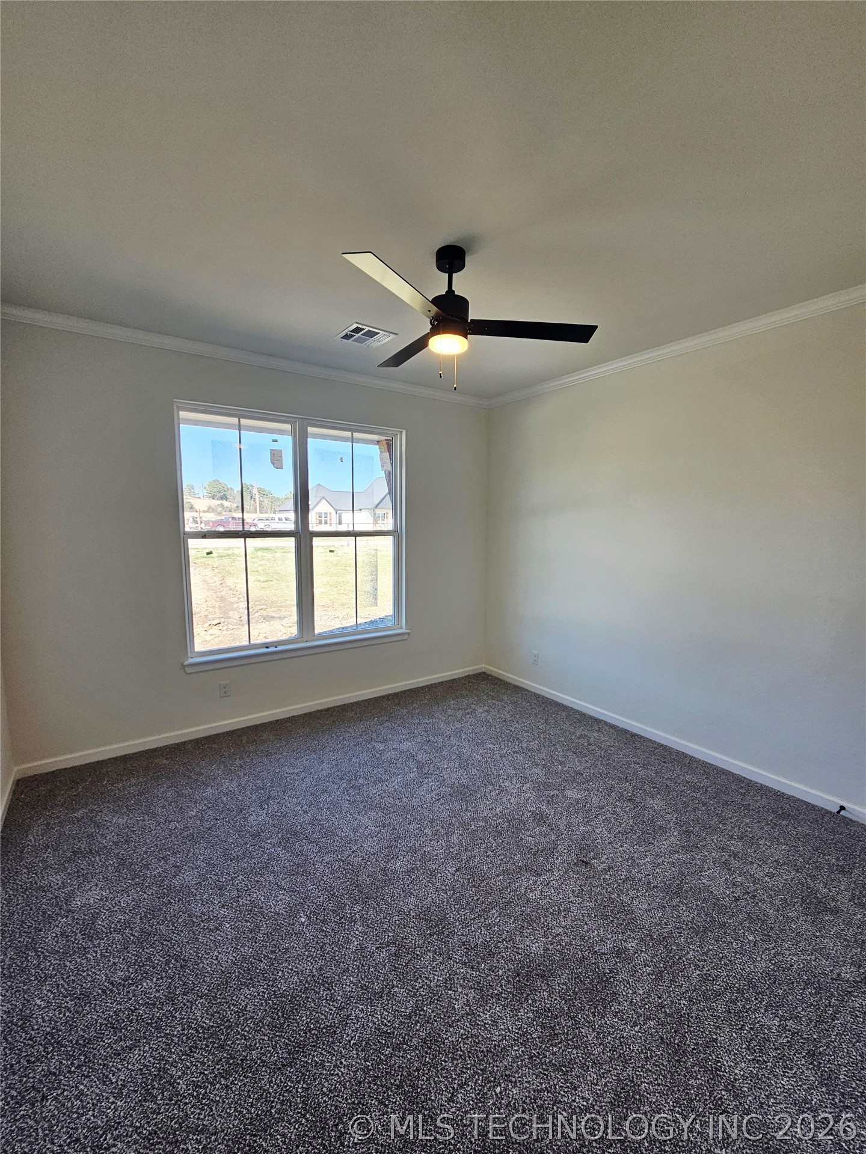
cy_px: 577
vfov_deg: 106.2
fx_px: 434
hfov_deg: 89.9
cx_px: 433
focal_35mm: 13
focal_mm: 2.2
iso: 50
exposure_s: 1/120
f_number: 2.2
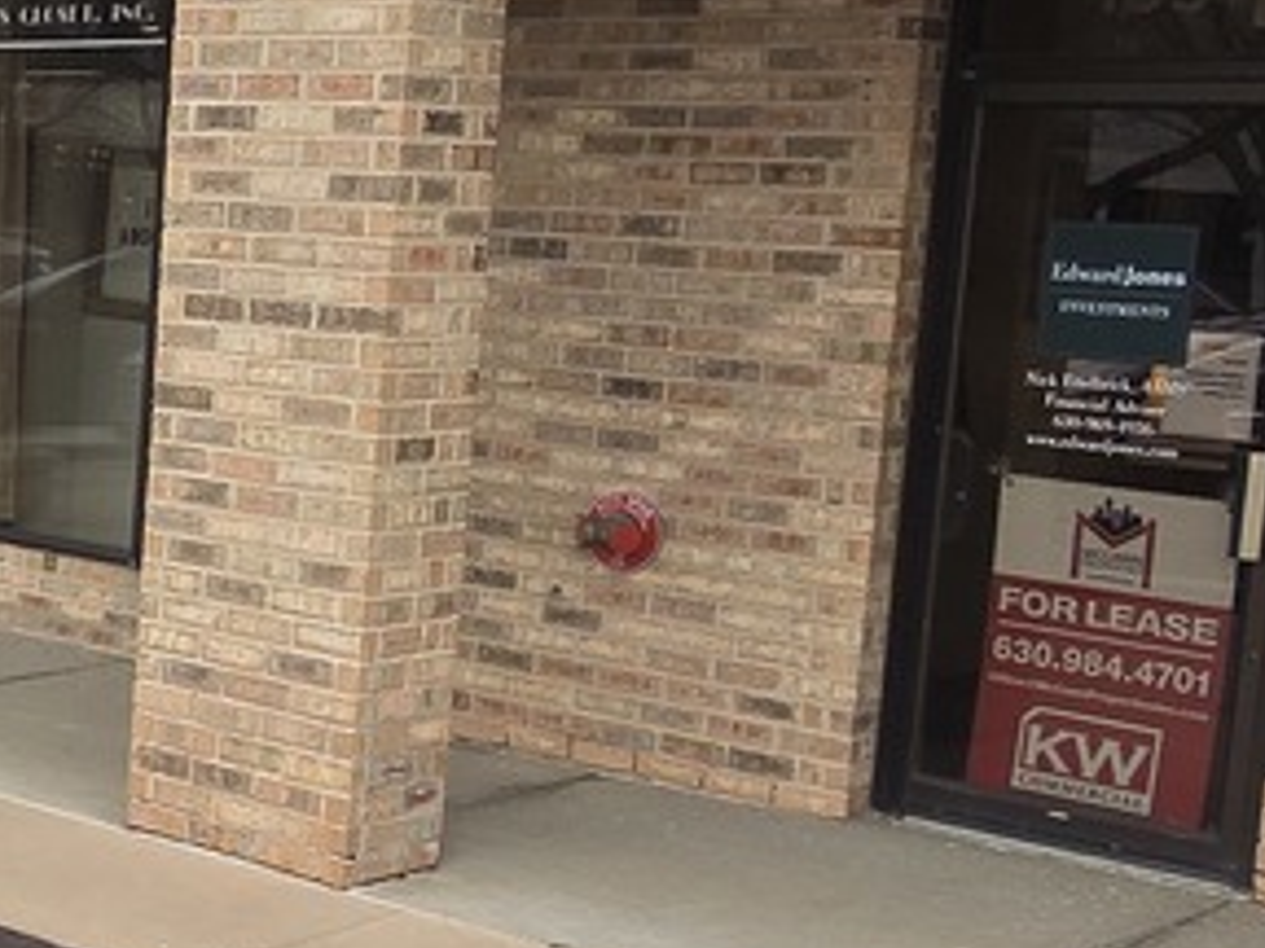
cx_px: -466
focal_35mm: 65
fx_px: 2375
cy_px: 496
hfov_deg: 25.0
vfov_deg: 22.6
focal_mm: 2.2
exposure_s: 1/398
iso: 50
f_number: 2.2
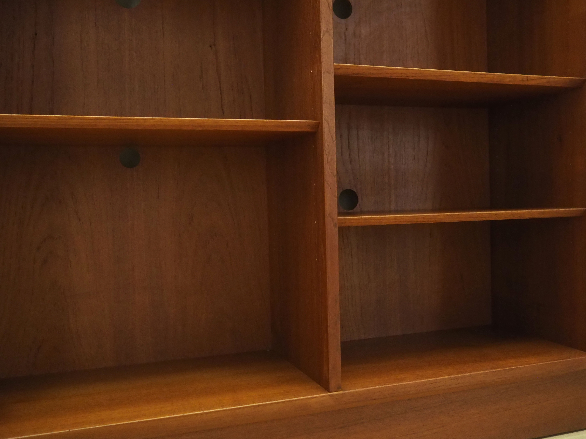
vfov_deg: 41.8
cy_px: 220
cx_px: 293
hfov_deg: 54.0
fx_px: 576
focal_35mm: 34
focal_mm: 17
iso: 3200
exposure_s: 1/200
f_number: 2.5
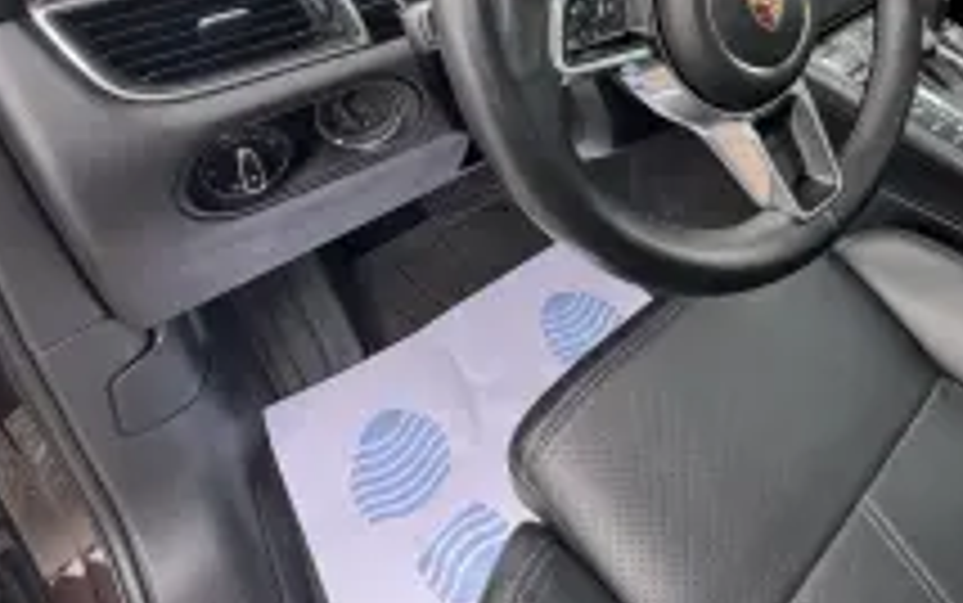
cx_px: 720
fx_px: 656
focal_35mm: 25
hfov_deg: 68.0
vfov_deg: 42.9
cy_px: 9
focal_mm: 2.22
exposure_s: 1/99
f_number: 2.2
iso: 64
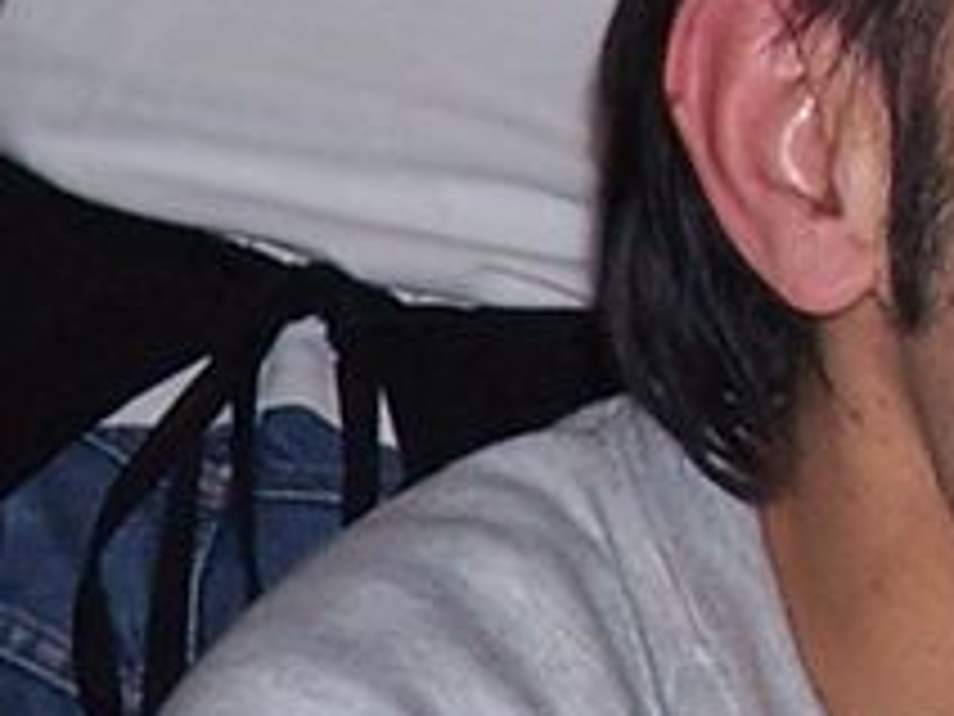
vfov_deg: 7.0
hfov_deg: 9.2
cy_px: 847
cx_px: -396
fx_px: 5815
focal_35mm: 211
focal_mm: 6
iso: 80
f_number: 2.8
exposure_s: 1/60
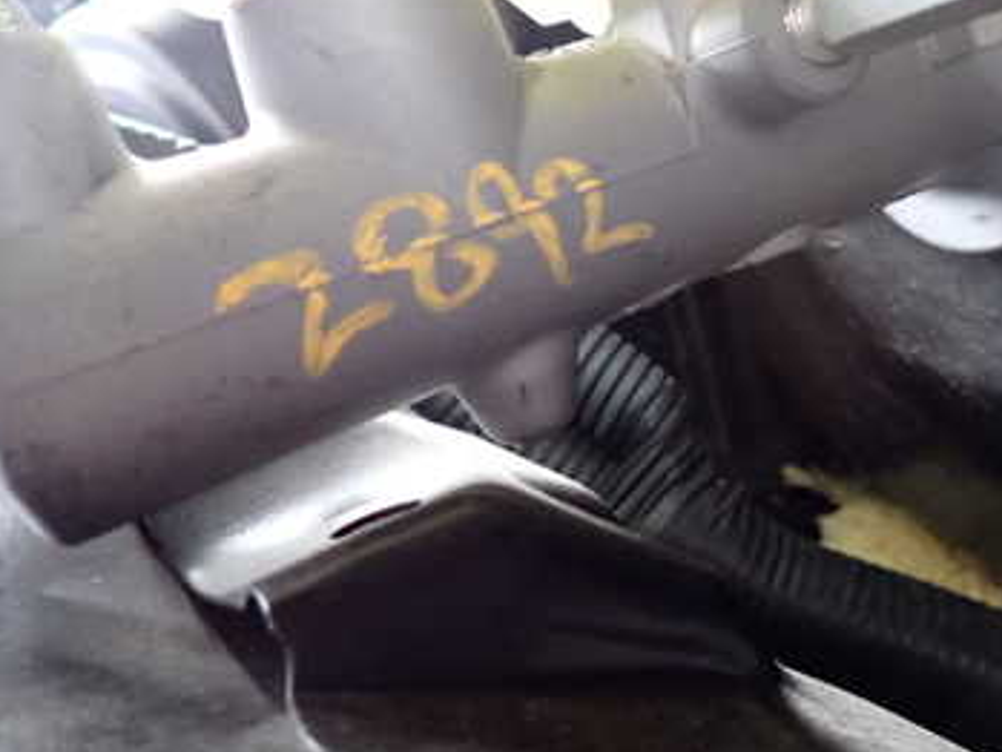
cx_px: 652
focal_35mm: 43
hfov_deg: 43.3
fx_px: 1245
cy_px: 287
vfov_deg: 33.5
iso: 1250
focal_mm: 4.5
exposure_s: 1/80
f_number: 2
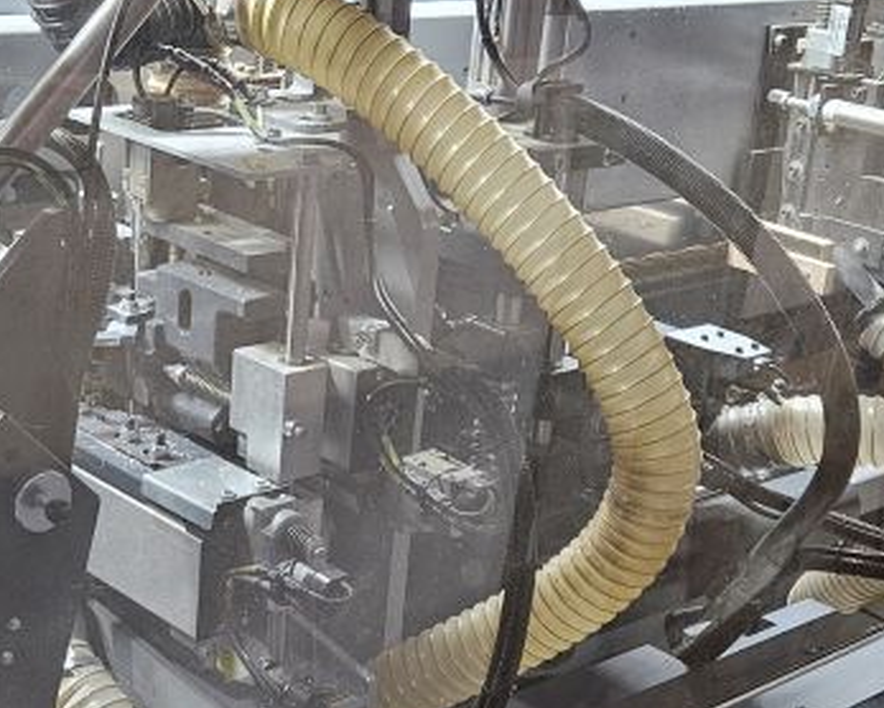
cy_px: 453
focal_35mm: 69
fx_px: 1806
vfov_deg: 22.1
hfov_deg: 27.5
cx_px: 411
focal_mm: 5.4
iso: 640
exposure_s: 1/33.3
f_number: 1.8
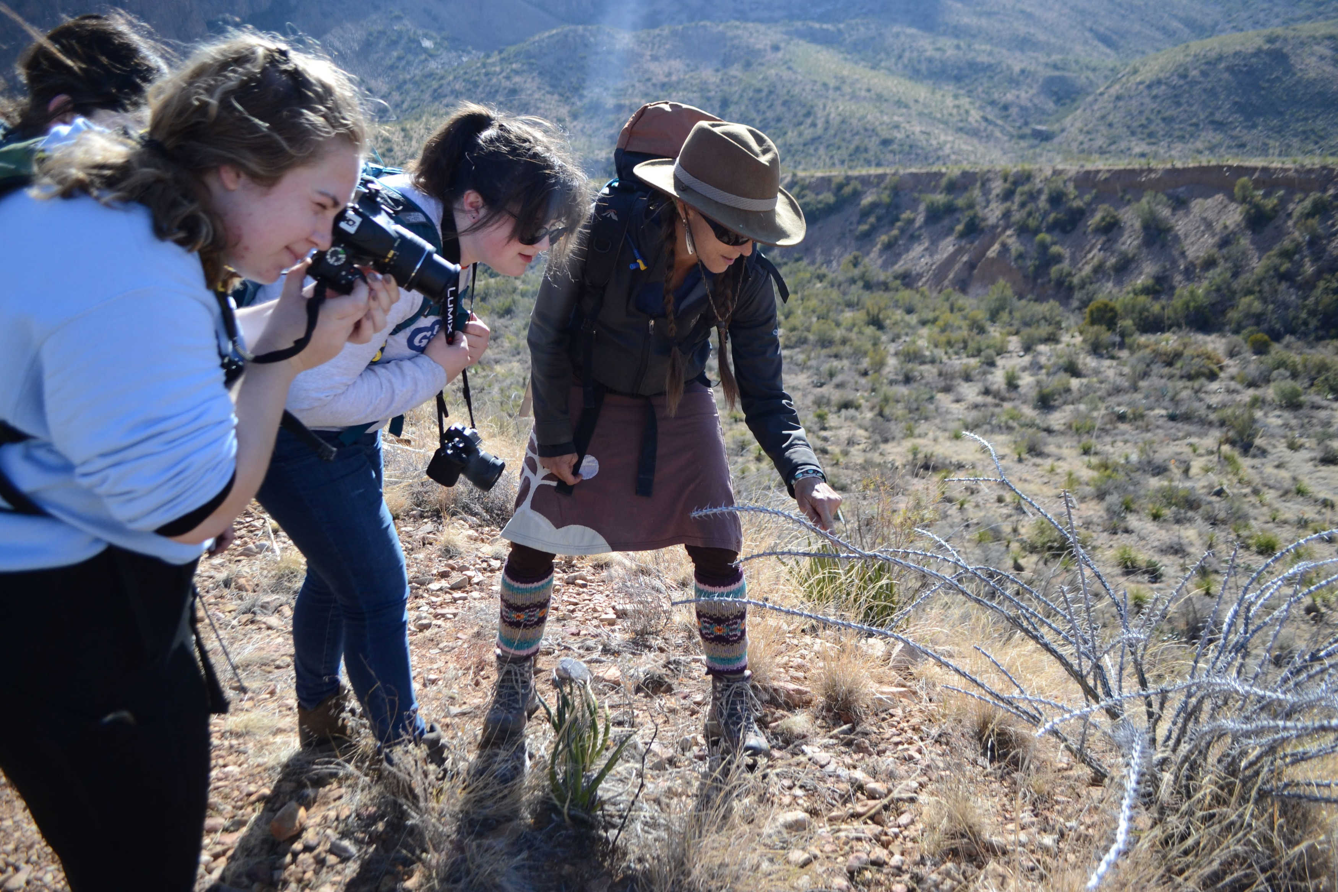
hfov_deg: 67.4
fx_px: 1003
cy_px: 446
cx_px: 669
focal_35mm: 27
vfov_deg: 47.9
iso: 400
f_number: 3.5
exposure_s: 1/2000
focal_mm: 18
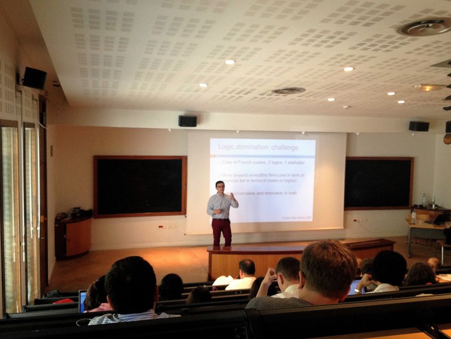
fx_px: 456
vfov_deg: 40.7
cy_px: 170
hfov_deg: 52.6
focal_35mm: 35
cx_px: 226
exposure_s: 1/20
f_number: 2.4
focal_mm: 4.28
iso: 160
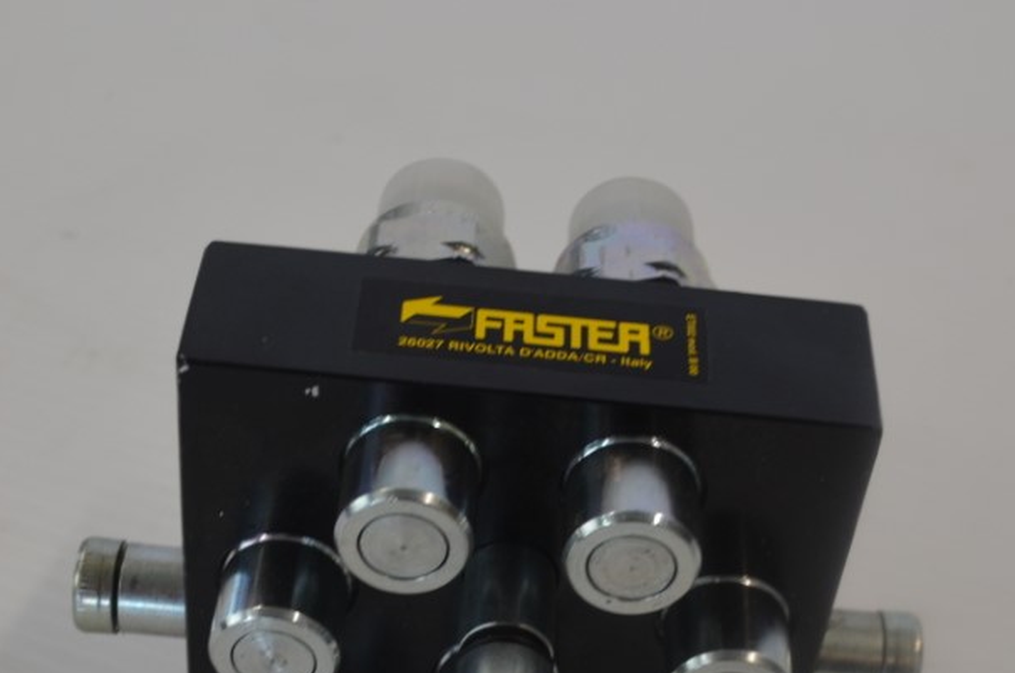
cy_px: 616
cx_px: 527
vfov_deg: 19.3
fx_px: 1942
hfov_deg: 29.3
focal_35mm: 69
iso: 400
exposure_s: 1/100
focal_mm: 24
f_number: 5
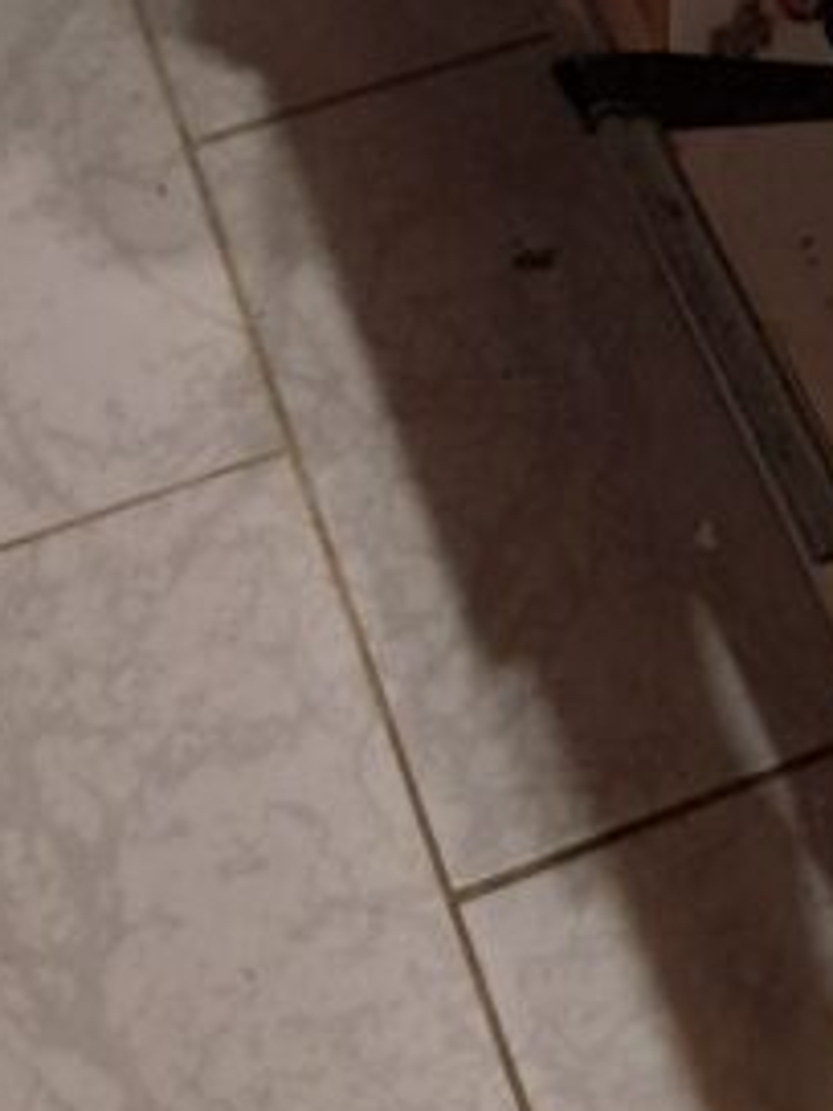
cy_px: -600
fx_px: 3016
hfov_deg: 15.6
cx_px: 694
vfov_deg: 18.3
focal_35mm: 94
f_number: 2
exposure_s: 1/33
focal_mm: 4.6
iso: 400
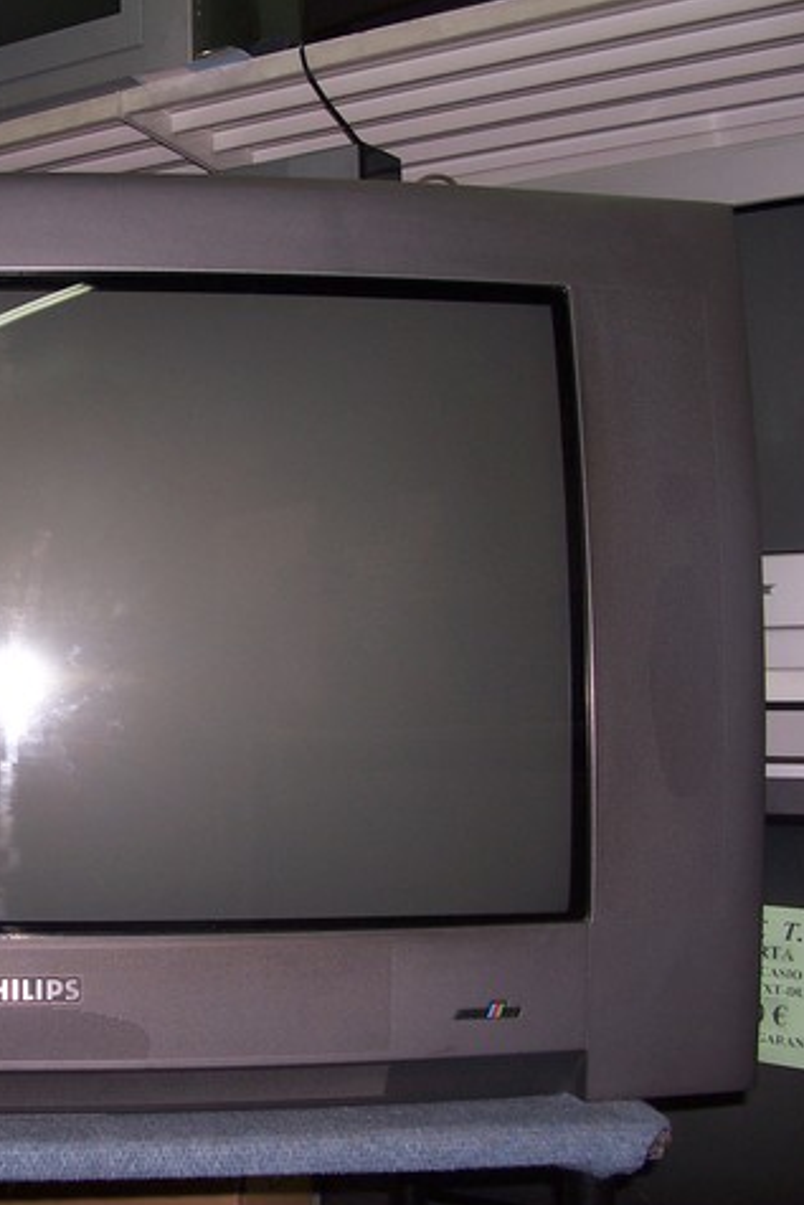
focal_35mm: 49
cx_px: 23
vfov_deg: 40.3
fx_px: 1640
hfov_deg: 26.3
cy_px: 604
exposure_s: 1/60
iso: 80
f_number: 2.8
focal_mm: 6
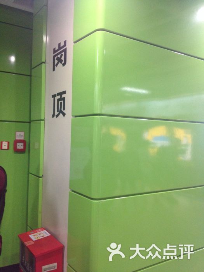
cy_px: 136
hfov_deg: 40.7
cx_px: 102
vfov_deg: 52.6
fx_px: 275
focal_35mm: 35
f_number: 2.4
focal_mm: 4.28
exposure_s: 1/20
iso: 200
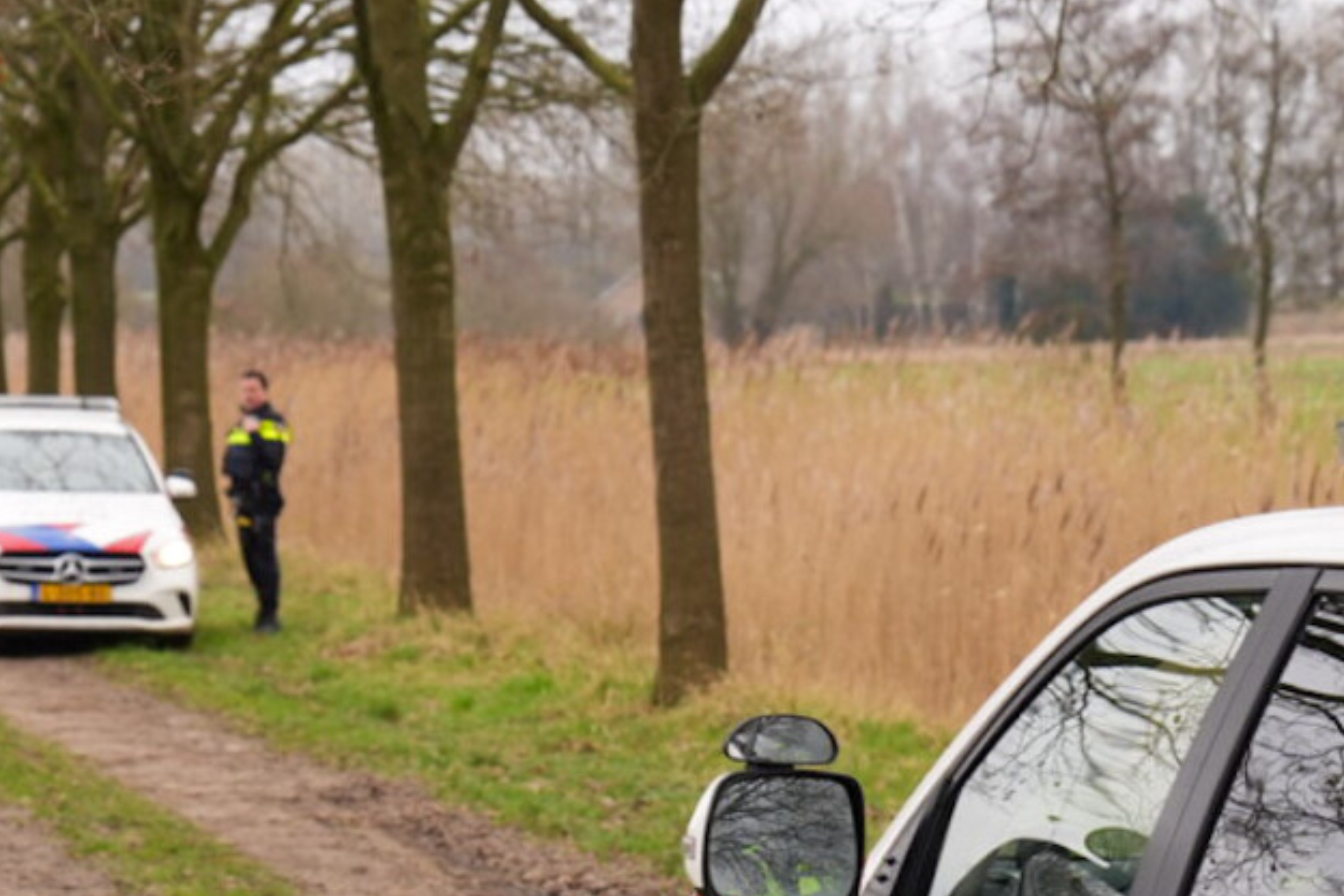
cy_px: 979
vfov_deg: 8.2
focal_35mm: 166
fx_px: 6198
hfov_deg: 12.4
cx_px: 471
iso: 250
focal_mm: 54
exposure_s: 1/160
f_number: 4
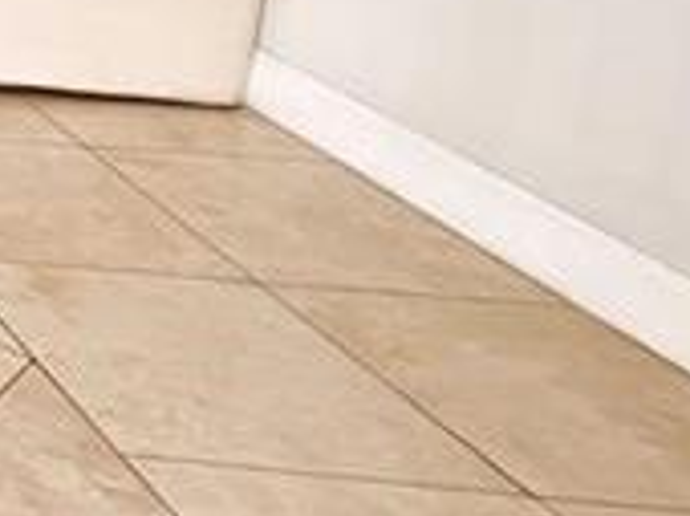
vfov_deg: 19.2
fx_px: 1314
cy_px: -272
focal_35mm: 66
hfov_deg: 16.6
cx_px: -856
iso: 200
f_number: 2.2
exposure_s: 1/120
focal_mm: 2.22
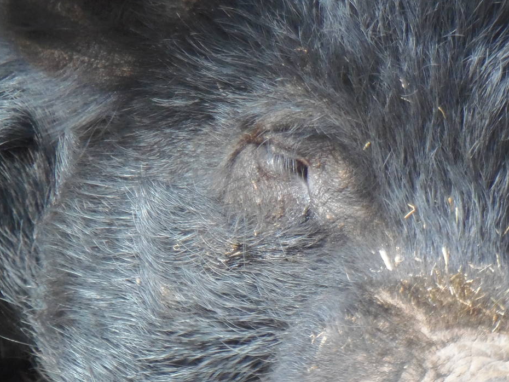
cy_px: 247
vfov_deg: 1.7
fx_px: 13002
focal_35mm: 884
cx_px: 423
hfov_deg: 2.2
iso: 200
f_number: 5
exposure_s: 1/60
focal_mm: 95.3
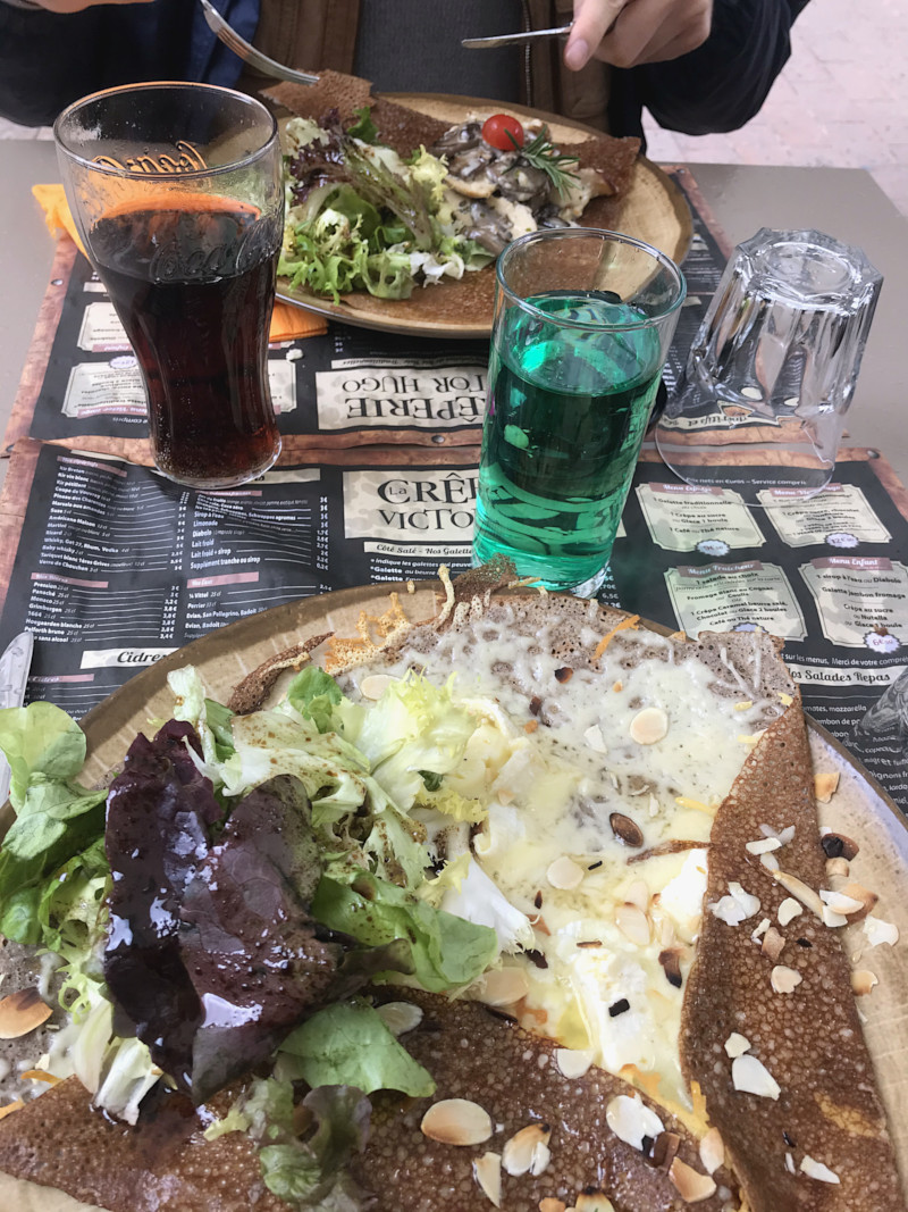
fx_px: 979
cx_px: 454
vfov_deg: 63.4
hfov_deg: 49.7
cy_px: 606
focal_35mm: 28
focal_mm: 3.99
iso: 20
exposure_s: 1/245
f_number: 1.8
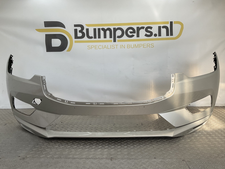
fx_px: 188
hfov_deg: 61.7
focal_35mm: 29
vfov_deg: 48.2
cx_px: 112
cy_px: 84
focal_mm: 3
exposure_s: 1/310
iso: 16
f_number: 1.8
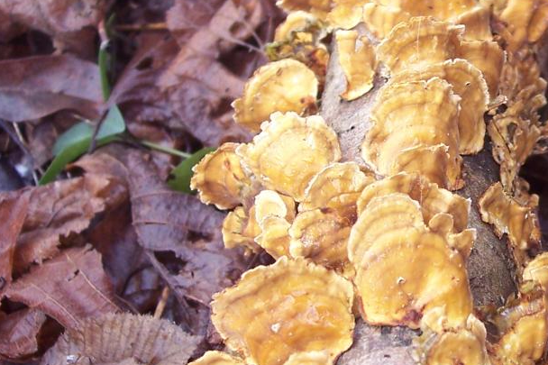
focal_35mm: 89
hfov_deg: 22.7
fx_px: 1354
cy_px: 142
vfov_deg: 15.3
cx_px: 402
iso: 100
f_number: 3.4
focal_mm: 8
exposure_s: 1/45
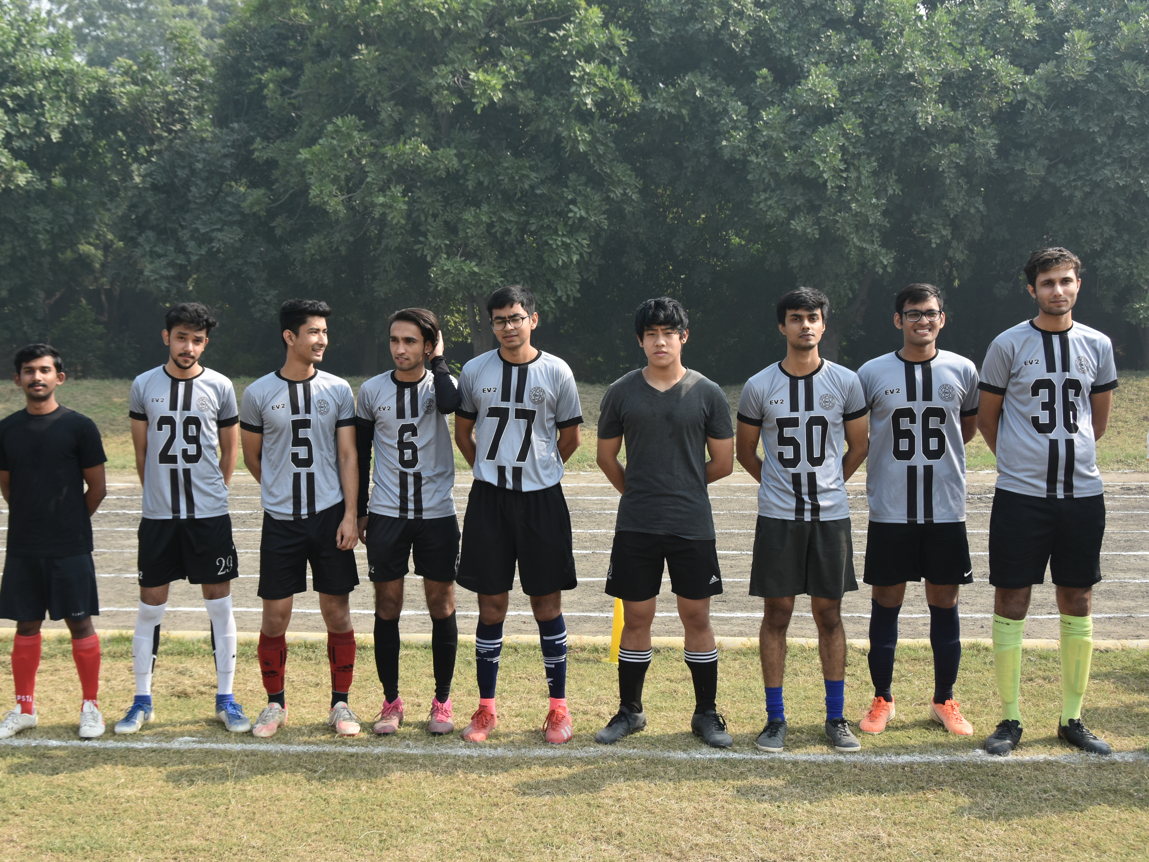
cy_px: 429
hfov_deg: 42.0
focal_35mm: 45
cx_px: 483
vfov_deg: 32.2
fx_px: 1494
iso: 280
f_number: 8
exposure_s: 1/500
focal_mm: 26
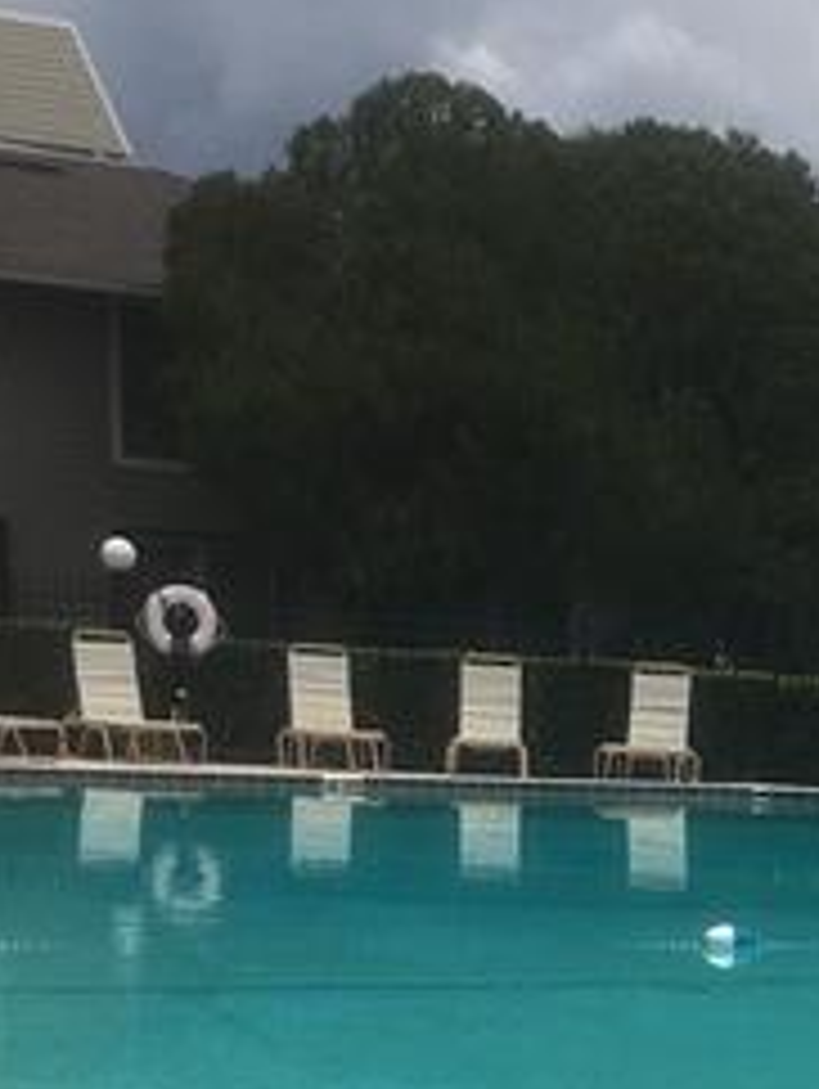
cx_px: 1062
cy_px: 1323
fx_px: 2897
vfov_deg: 19.9
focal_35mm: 92
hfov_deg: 15.3
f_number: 2.2
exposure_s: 1/6410
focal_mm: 4.15
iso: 25
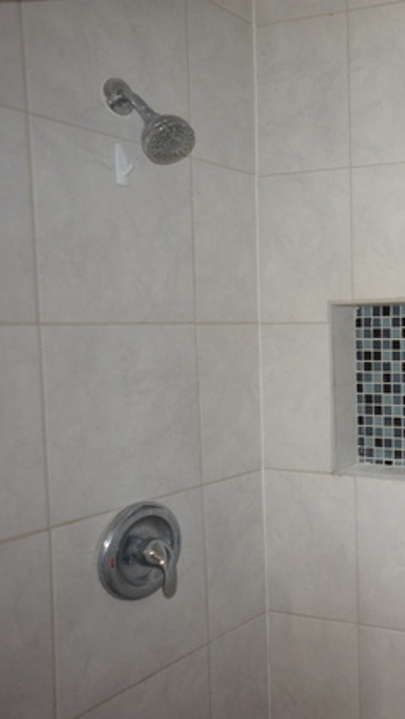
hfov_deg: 26.4
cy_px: 360
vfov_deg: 52.8
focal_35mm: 38
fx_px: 725
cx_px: 529
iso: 640
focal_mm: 16
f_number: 3.2
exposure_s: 1/160
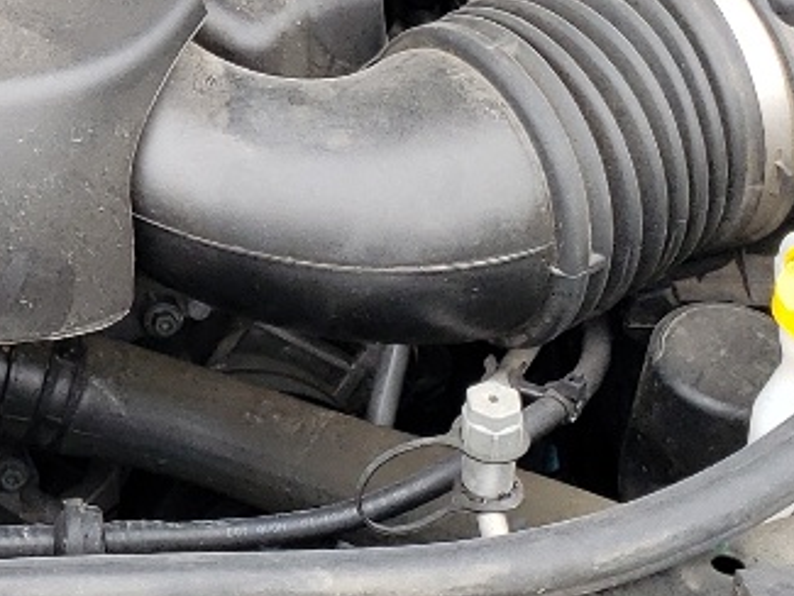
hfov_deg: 14.6
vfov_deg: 11.0
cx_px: -286
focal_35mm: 128
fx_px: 2937
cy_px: -383
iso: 50
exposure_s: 1/250
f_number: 1.5
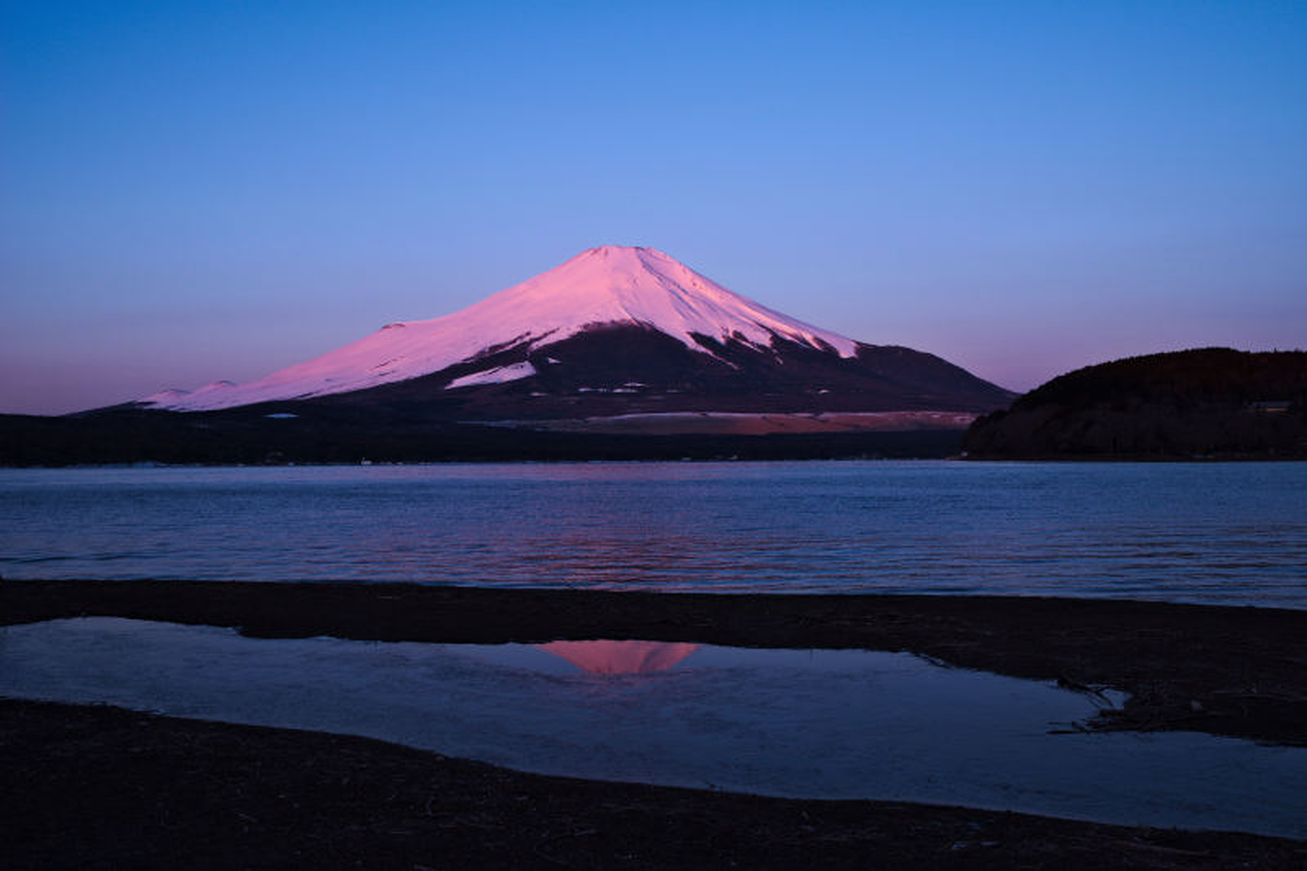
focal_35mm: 38
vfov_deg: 35.0
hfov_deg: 50.7
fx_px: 1379
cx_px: 654
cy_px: 436
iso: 100
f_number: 8
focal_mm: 38
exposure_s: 1/60
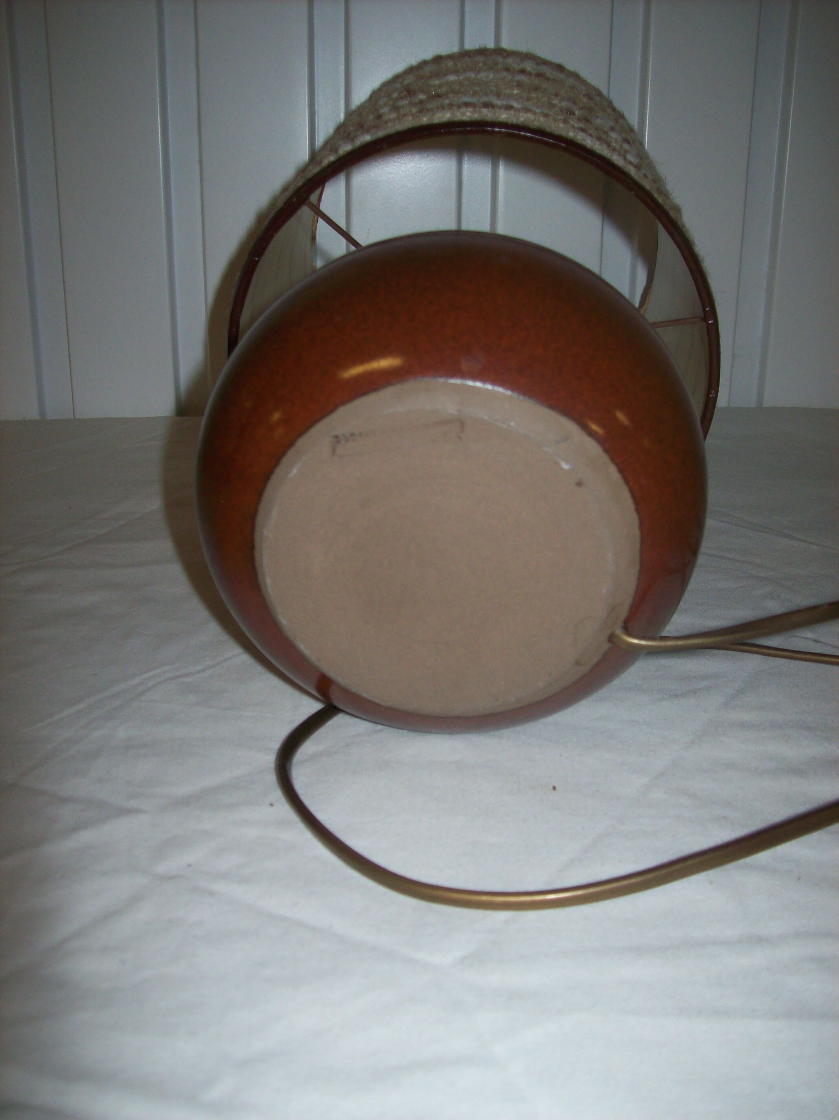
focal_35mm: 36
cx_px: 420
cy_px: 560
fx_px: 1164
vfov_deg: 51.4
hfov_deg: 39.6
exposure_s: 1/64
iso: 80
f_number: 2.7
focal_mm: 6
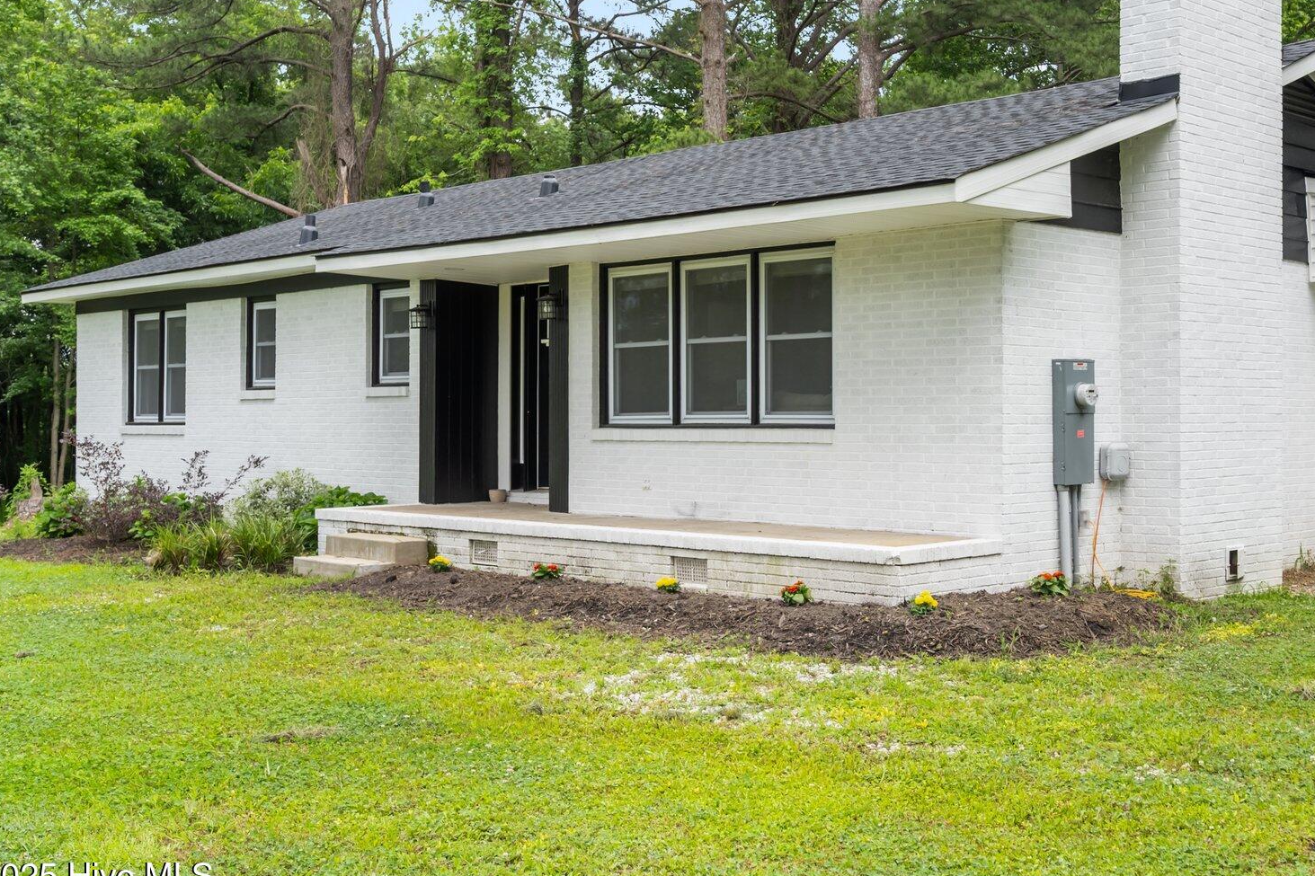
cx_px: 872
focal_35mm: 42
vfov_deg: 31.7
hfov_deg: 45.7
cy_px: 319
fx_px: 1534
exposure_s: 1/125
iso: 250
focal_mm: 30
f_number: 7.1
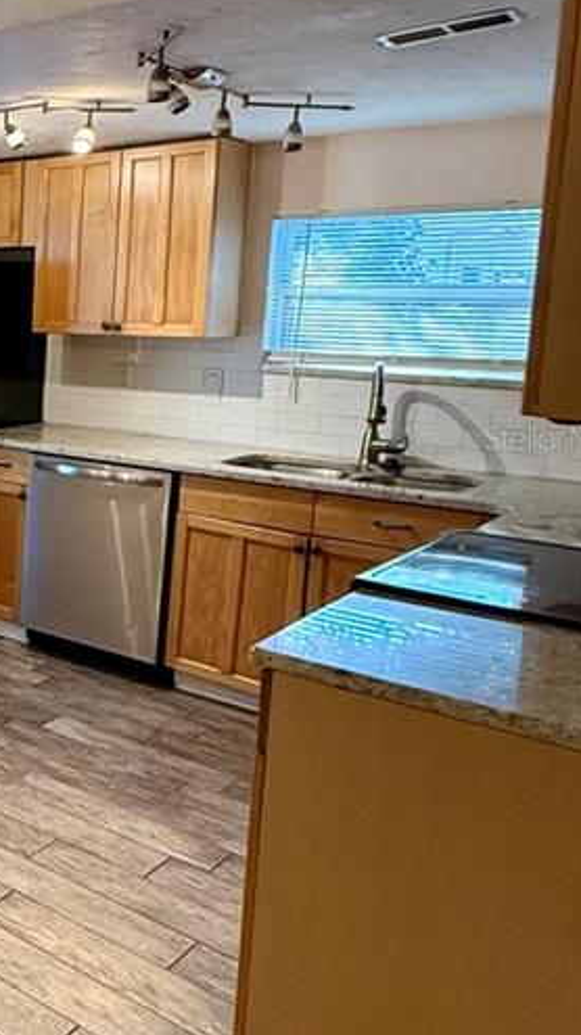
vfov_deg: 53.8
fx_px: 1015
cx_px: -309
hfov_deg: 24.3
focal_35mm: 37
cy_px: 437
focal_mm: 2.22
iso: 320
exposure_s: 1/120
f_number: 2.2
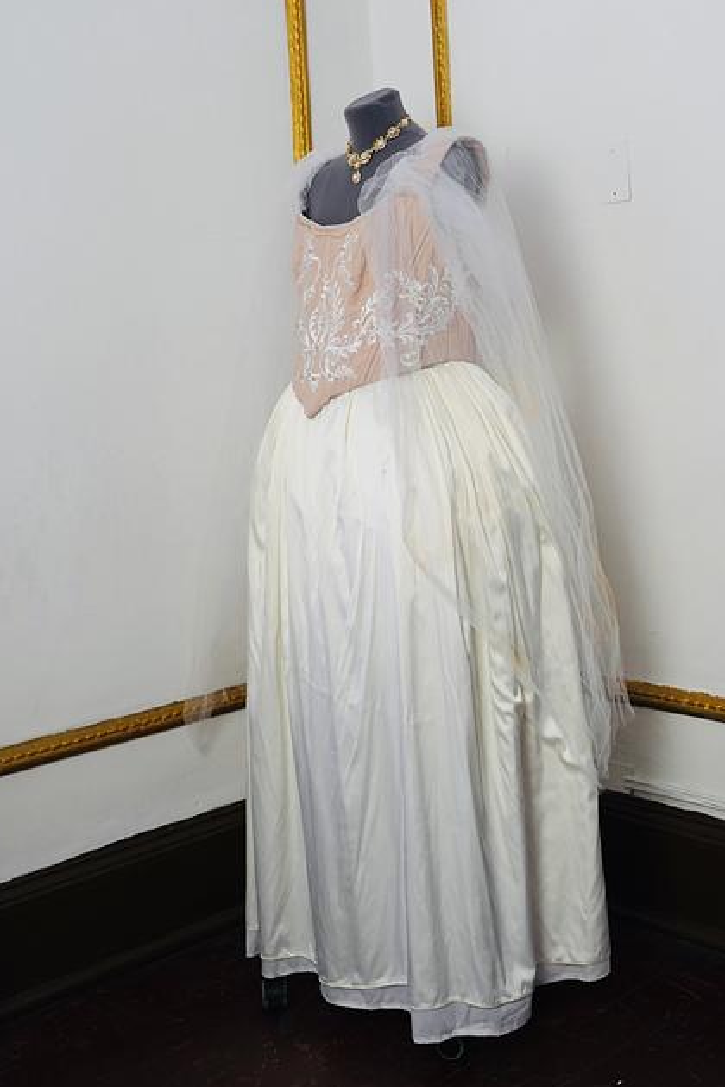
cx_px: 363
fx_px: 1420
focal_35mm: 47
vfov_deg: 41.7
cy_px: 437
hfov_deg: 28.6
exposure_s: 1/160
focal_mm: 37
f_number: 5
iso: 1000
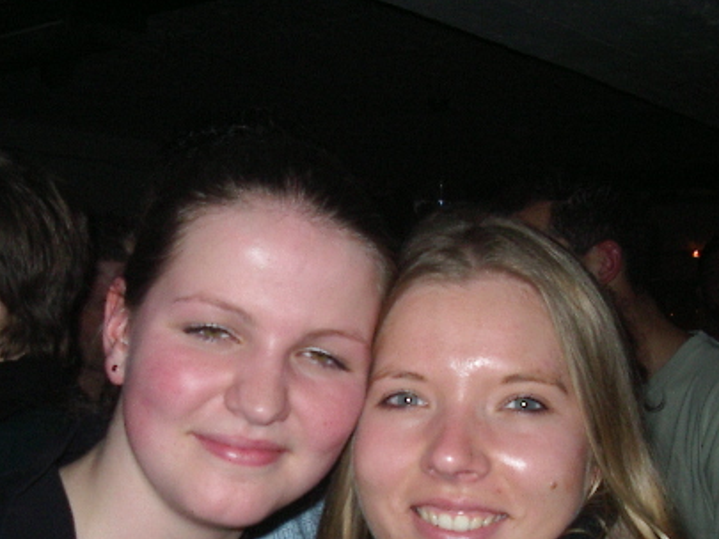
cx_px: 305
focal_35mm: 60
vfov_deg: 24.2
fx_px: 1247
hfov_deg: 32.1
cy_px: 401
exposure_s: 1/60
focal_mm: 5.8
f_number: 2.6
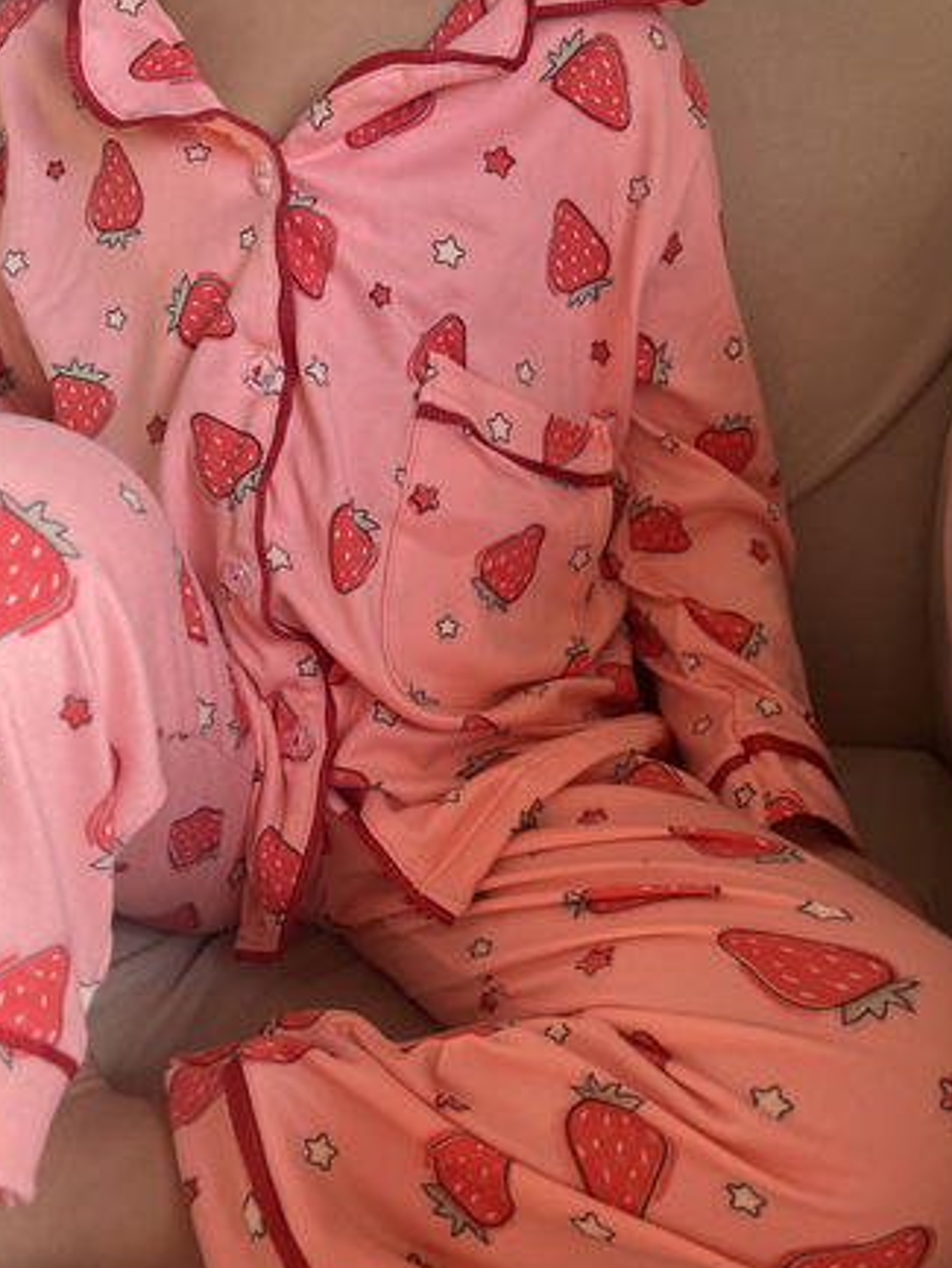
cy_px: 675
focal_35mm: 32
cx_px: 451
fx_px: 1173
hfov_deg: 44.2
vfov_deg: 56.8
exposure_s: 1/122
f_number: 1.6
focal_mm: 5.1
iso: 40
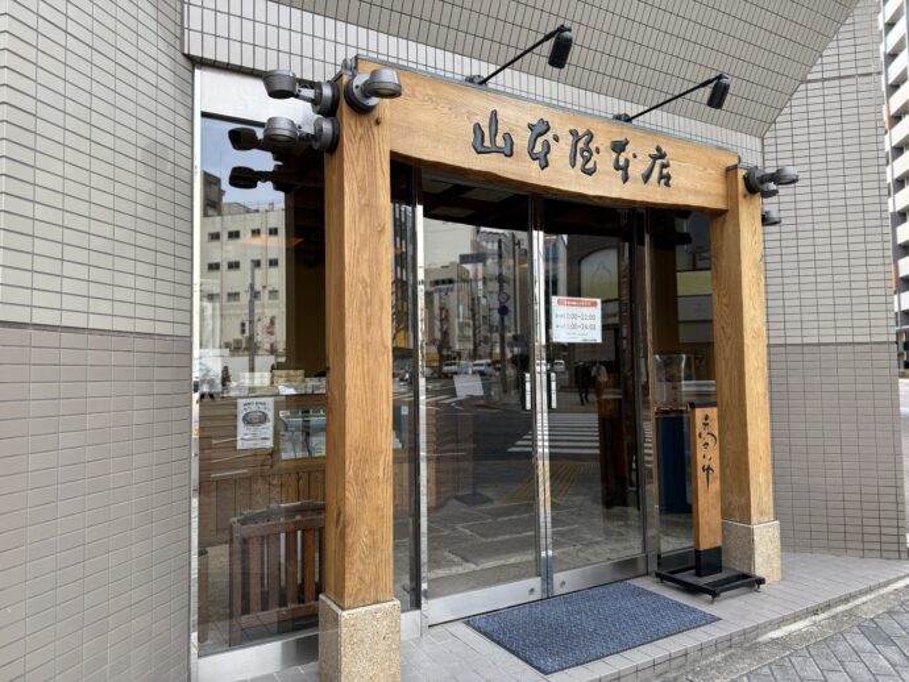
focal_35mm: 24
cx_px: 454
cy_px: 341
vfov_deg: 56.8
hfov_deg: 71.6
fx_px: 630
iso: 80
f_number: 1.78
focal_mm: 6.76
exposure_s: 1/521
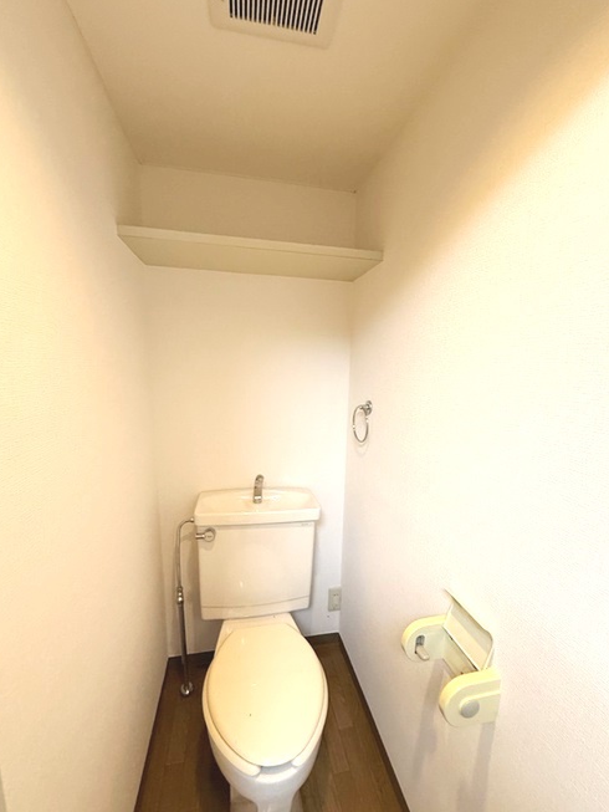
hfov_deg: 81.8
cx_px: 309
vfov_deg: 98.0
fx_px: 352
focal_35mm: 15
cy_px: 431
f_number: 2.2
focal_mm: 2.22
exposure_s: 1/50
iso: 250
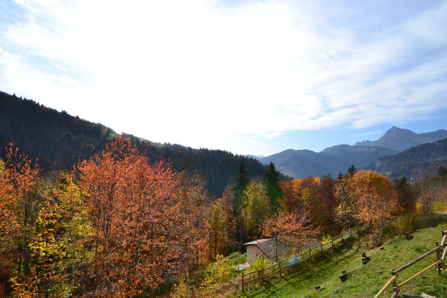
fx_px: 186
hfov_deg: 100.4
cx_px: 224
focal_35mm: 15
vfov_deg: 77.3
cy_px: 149
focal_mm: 10
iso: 400
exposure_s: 1/400
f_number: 11
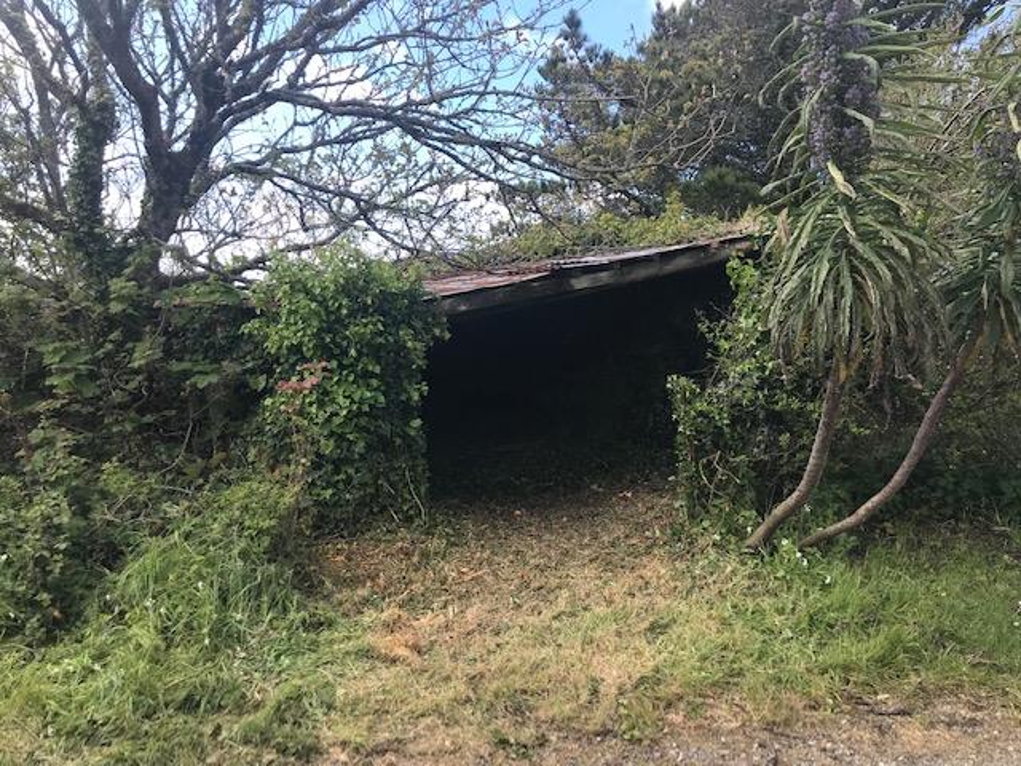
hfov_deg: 63.4
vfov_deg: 49.7
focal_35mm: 28
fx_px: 826
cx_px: 510
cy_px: 383
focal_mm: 3.99
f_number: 1.8
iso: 20
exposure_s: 1/679
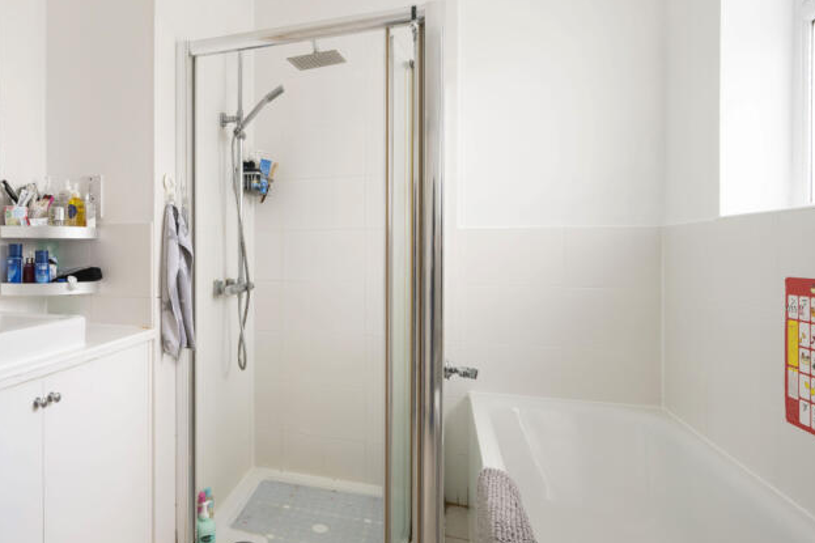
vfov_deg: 55.0
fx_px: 521
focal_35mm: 23
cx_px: 216
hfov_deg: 71.5
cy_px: 252
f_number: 16
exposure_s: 1/2
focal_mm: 14
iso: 200
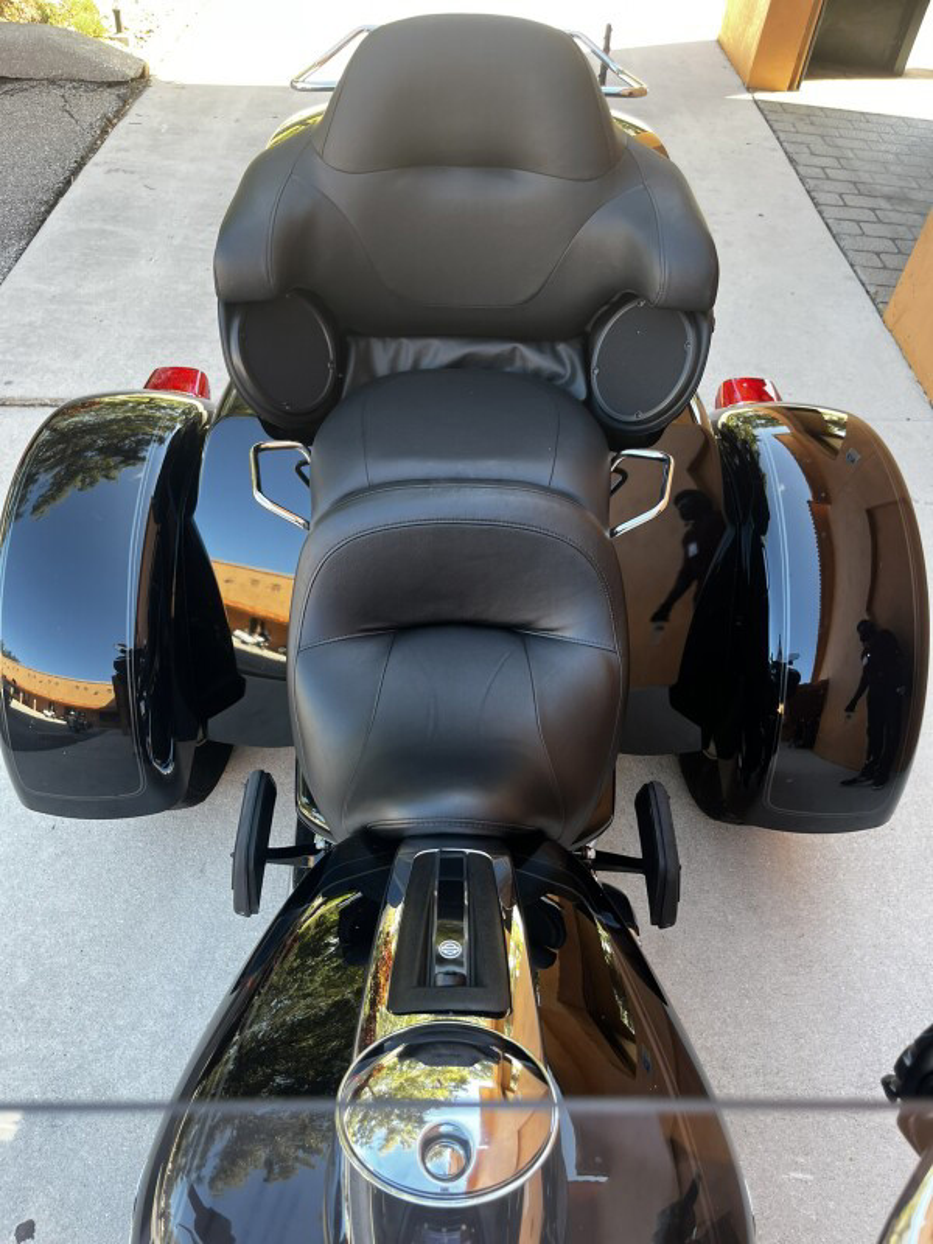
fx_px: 934
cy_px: 622
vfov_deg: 67.3
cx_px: 466
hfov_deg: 53.1
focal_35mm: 26
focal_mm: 5.1
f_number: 1.6
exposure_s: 1/121
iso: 50
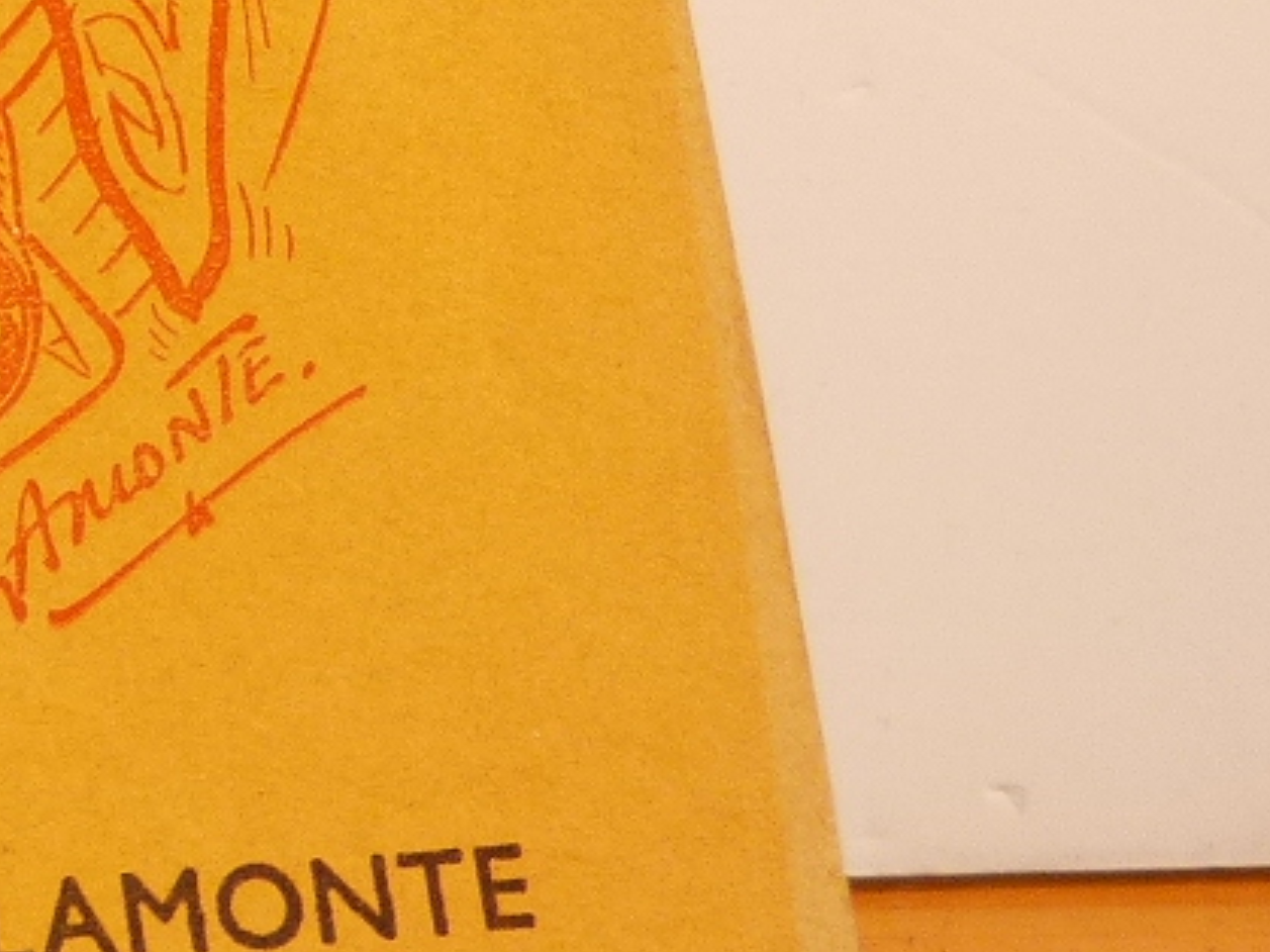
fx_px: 8436
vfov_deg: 6.4
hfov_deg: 8.3
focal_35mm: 230
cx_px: -934
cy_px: -182
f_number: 3.2
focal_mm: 8.5
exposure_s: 1/80
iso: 100
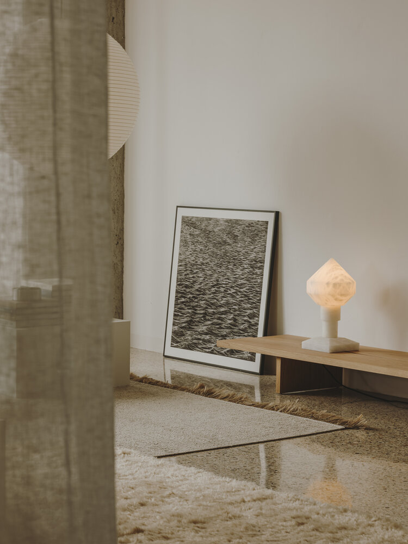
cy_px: 272
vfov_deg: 20.7
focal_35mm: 95
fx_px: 1493
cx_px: 204
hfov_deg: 15.6
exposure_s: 1/6
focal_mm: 120
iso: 100
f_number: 14
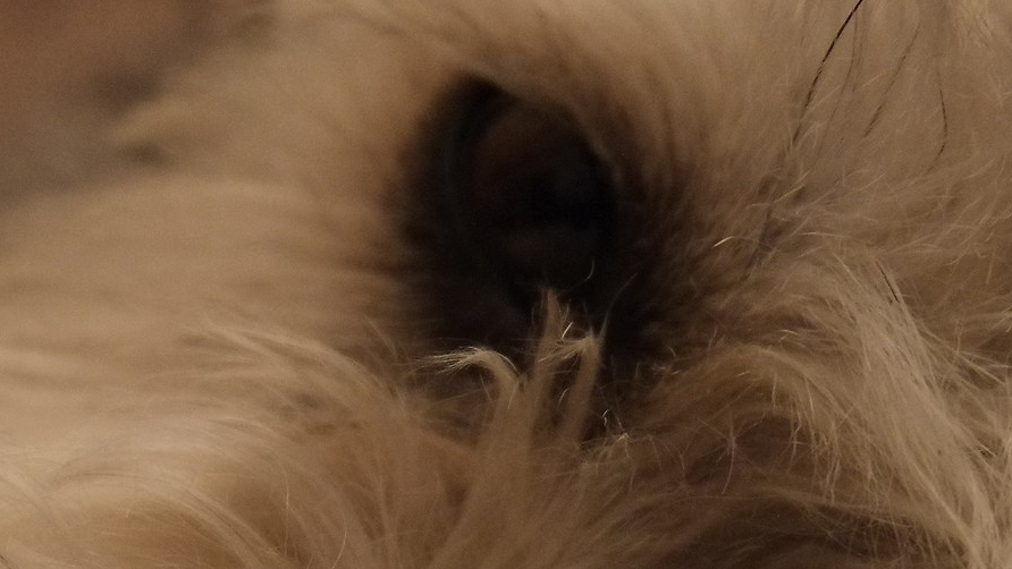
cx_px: 153
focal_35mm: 93
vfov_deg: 12.6
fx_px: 2496
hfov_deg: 22.5
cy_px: 764
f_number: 4.5
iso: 2500
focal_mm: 22.2
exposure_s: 1/34
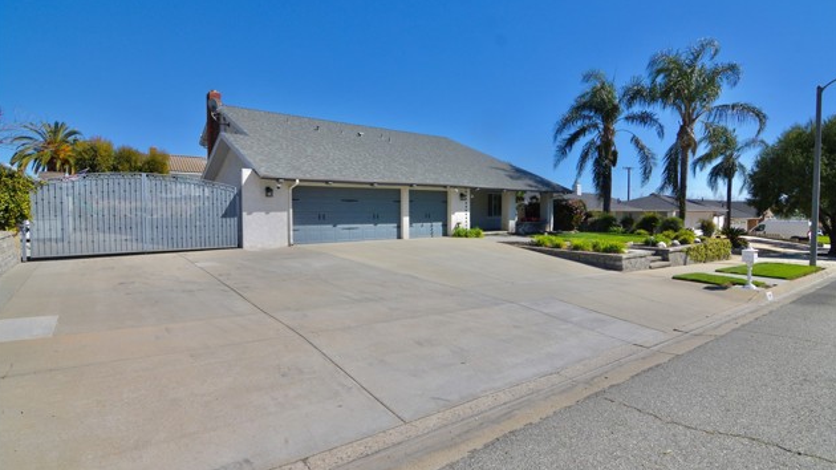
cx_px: 418
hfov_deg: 94.2
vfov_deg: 62.3
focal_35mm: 18
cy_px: 224
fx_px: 389
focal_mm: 11
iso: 100
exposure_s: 1/320
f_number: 9
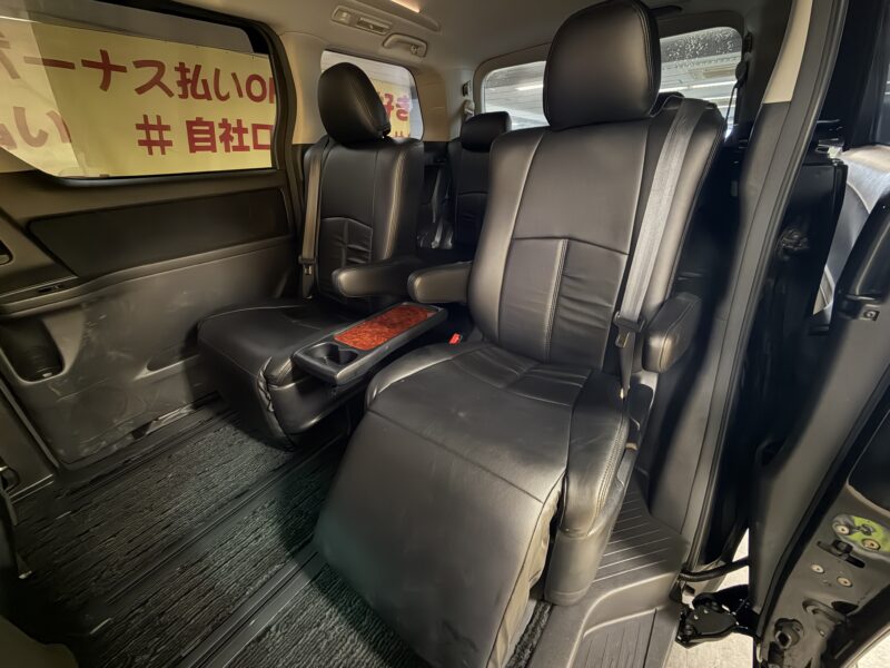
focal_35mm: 14
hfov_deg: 102.1
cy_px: 334
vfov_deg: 85.7
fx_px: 360
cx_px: 445
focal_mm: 2.22
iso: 1000
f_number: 2.2
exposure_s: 1/13
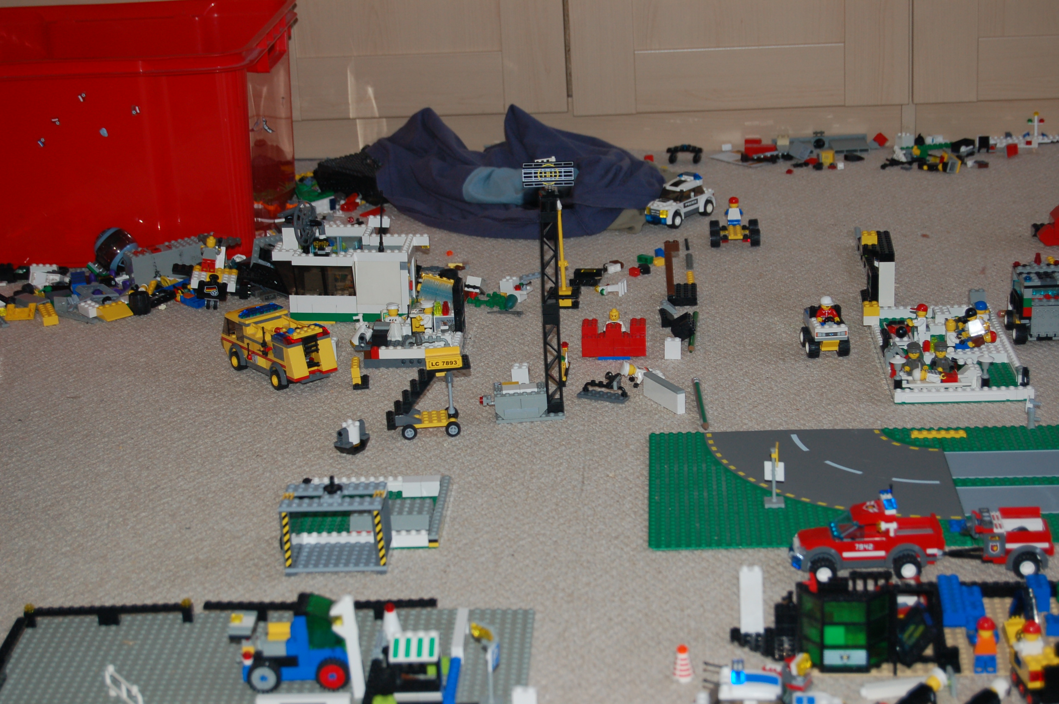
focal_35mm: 72
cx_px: 530
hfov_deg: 28.1
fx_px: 2116
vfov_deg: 18.9
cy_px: 352
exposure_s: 1/60
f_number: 5.6
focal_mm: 48
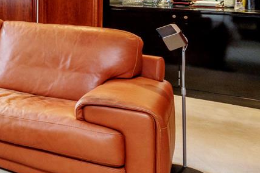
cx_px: -176
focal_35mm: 54
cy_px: -27
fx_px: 390
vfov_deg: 23.2
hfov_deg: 23.9
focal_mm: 12
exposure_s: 1/4
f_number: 10
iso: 320
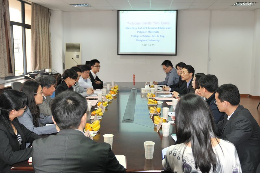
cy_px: 86
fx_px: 281
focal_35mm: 39
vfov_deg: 34.1
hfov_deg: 49.6
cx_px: 130
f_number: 2.8
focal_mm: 26
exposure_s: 1/60
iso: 500
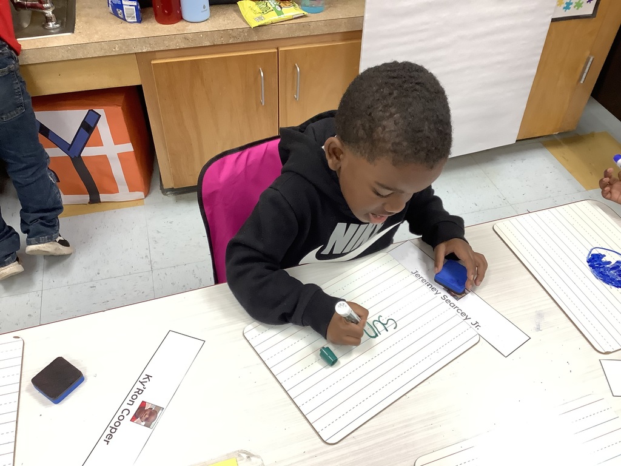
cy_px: 233
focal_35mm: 31
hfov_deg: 58.4
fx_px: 556
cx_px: 310
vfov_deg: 45.4
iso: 160
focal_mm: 3.3
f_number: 2.4
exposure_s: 1/60
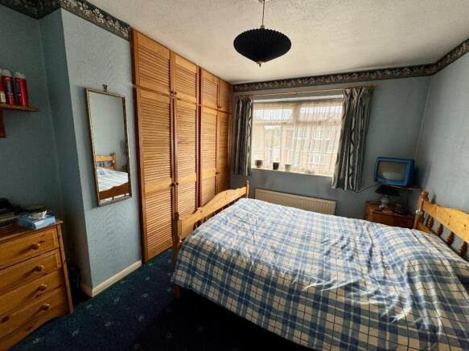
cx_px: 234
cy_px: 176
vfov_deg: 85.7
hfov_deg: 102.1
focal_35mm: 14
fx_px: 190
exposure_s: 1/99
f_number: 2.2
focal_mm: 2.22
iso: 64
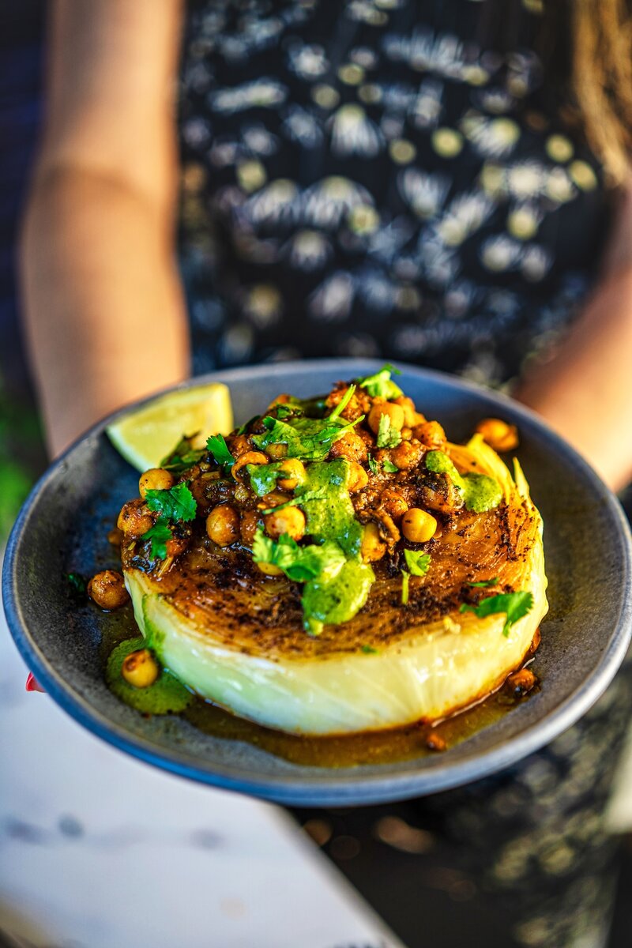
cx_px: 316
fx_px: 1185
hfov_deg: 29.9
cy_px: 474
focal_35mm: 45
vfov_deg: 43.6
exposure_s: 1/80
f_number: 2.2
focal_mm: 45
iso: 100
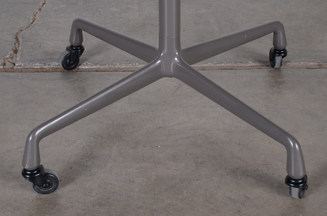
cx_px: 164
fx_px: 707
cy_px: 108
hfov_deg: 26.0
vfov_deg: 17.4
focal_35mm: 78
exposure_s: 1/100
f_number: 10
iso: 100
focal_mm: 52
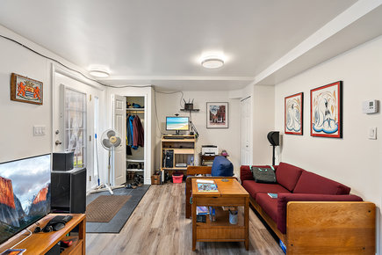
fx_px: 170
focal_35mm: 16
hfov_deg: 96.7
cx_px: 191
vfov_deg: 73.7
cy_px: 128
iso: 320
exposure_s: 1/2.5
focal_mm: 16
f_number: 7.1
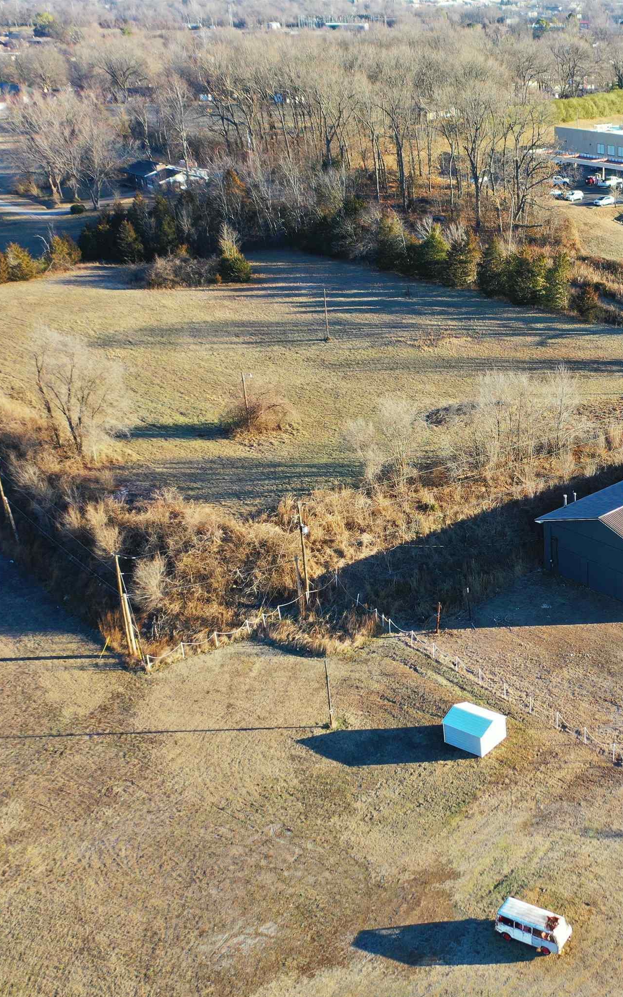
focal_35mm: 43
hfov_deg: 28.2
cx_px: 613
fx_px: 1168
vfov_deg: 46.2
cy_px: 500
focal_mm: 10.26
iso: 100
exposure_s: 1/400
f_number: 2.8
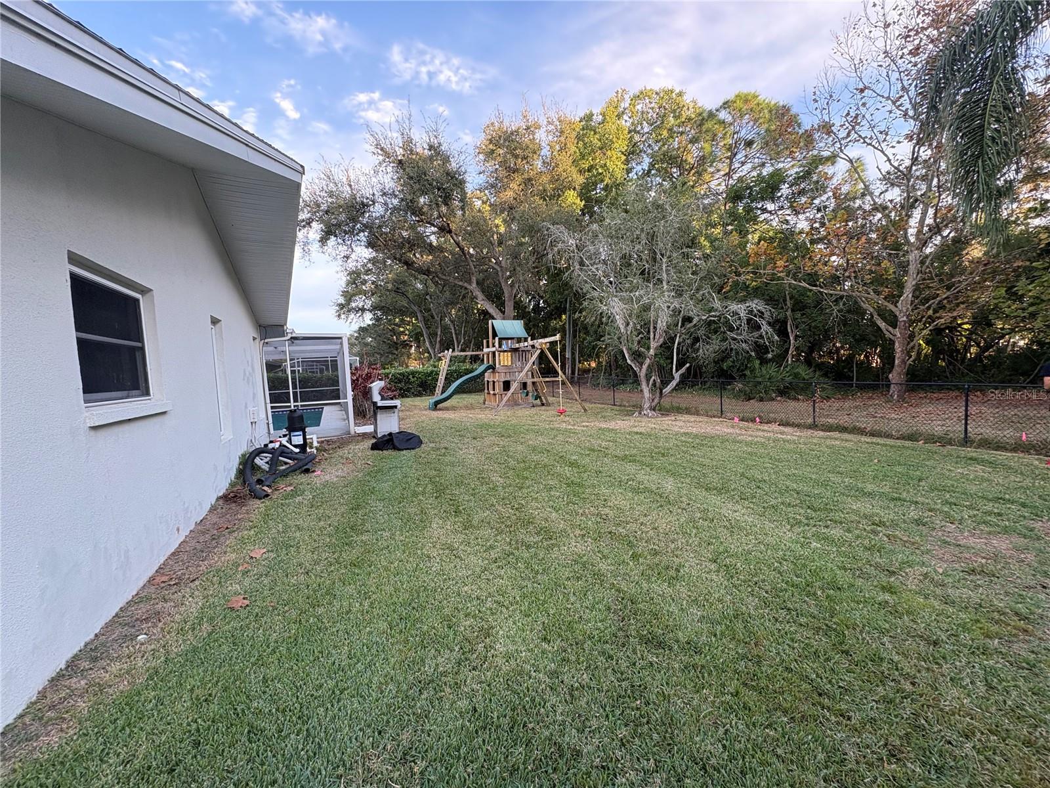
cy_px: 394
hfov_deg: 102.1
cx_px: 525
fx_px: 425
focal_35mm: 14
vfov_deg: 85.7
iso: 100
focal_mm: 2.22
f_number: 2.2
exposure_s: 1/131
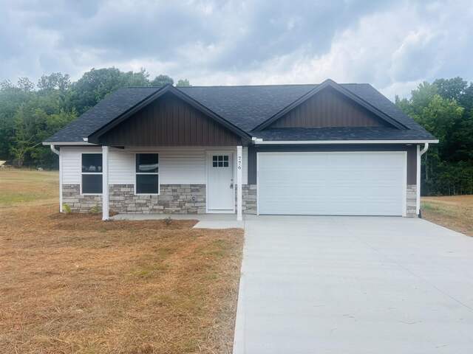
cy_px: 177
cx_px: 236
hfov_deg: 67.3
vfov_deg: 53.1
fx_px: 355
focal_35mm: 26
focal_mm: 5.96
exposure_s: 1/1751
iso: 50
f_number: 1.6
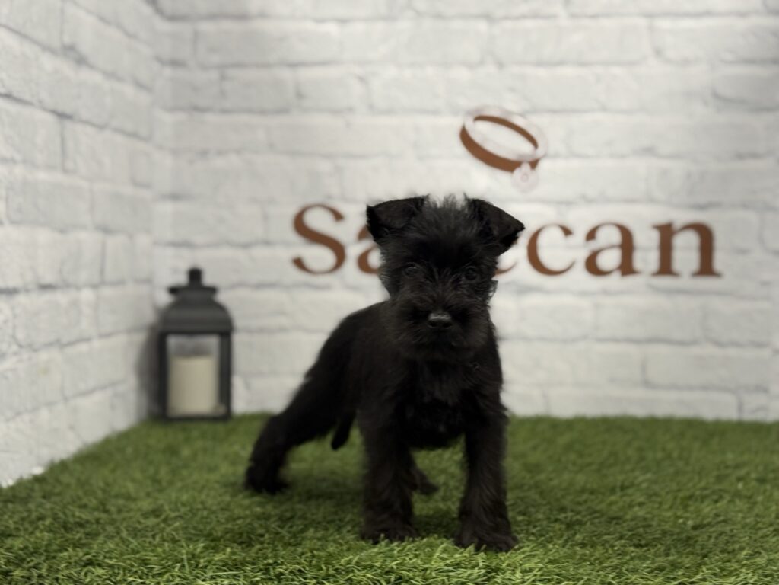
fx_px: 1080
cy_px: 292
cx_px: 390
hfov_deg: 39.7
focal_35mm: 48
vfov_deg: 30.3
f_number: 1.78
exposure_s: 1/50
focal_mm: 6.76
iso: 80
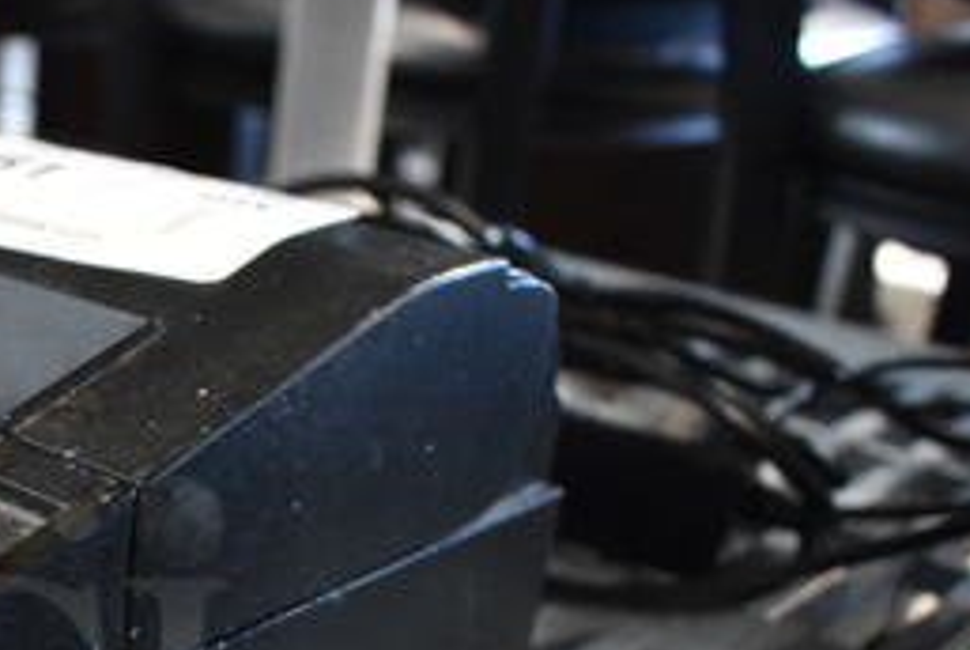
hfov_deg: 29.0
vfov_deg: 20.5
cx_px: -42
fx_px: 1726
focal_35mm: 64
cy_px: 673
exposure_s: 1/30
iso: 1800
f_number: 3.5
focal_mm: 18
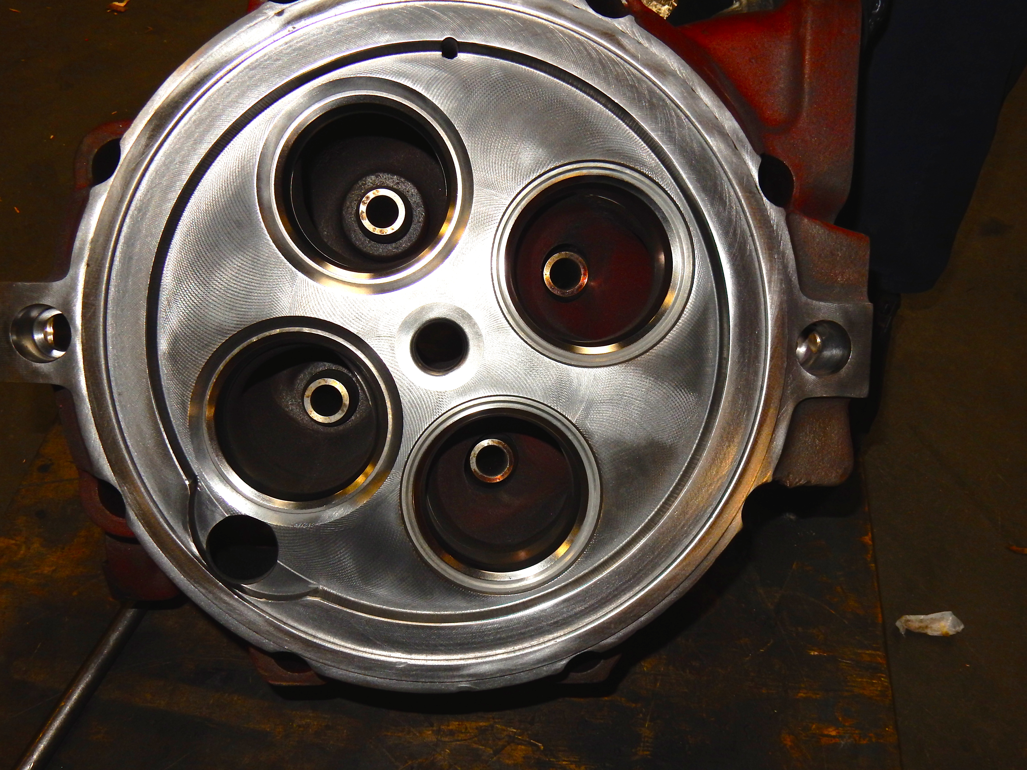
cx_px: 514
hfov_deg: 60.0
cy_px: 385
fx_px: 890
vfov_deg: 46.8
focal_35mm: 30
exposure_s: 1/30
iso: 200
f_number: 4
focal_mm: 5.4
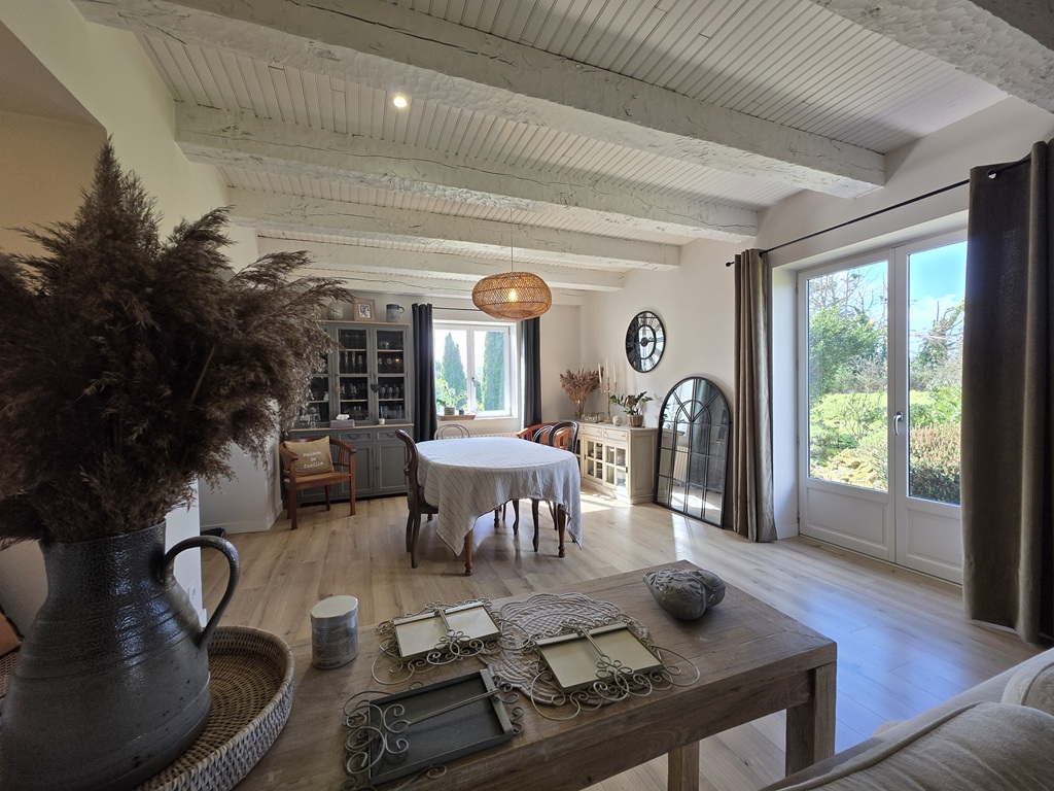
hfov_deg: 106.2
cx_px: 527
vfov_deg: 89.9
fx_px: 396
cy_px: 396
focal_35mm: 13
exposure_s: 1/120
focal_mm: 2.2
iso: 64
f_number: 1.9
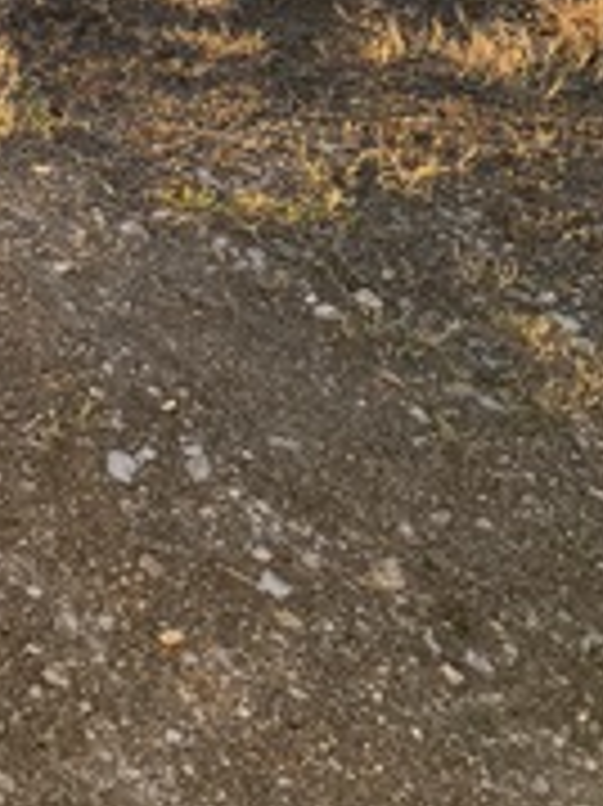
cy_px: -257
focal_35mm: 86
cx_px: -432
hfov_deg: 15.2
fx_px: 2000
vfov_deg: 20.7
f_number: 1.78
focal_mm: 6.76
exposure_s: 1/1151
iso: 80
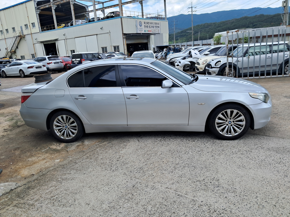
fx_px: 226
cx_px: 145
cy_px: 108
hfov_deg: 65.3
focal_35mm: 27
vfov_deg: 51.4
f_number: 1.8
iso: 50
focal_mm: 4
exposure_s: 1/570
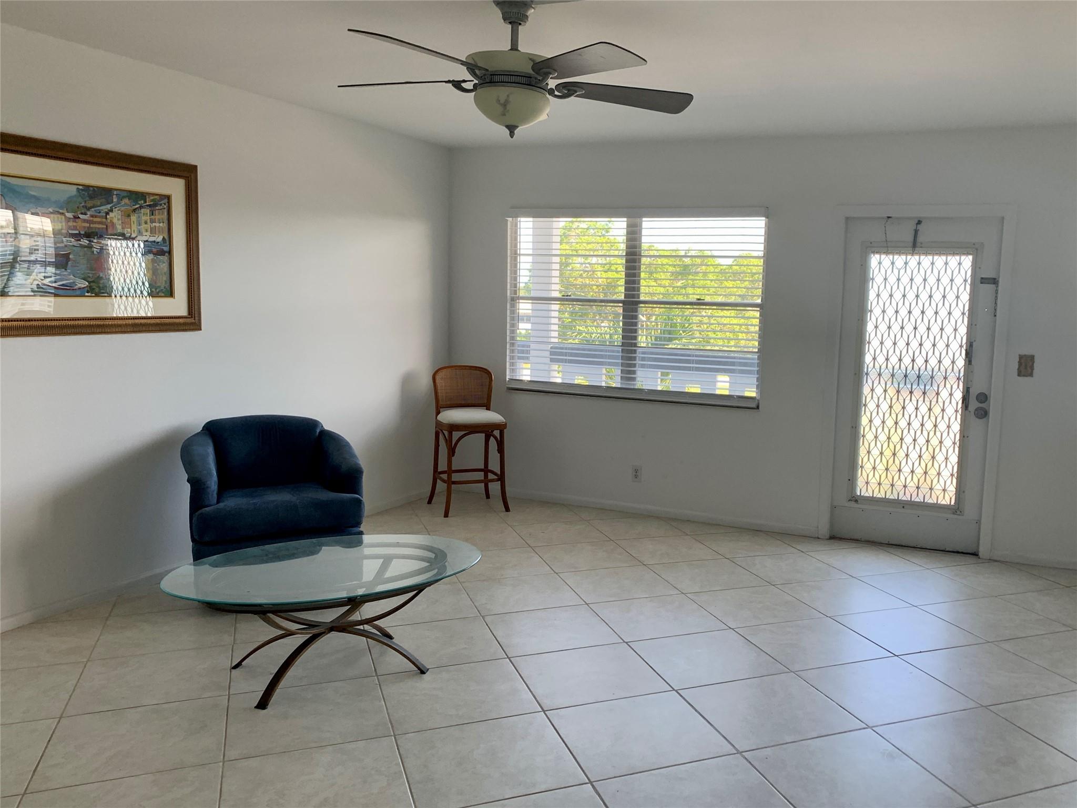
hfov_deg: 67.3
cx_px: 538
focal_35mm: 26
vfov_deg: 53.1
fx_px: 809
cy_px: 404
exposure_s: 1/121
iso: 64
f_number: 1.8
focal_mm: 4.25
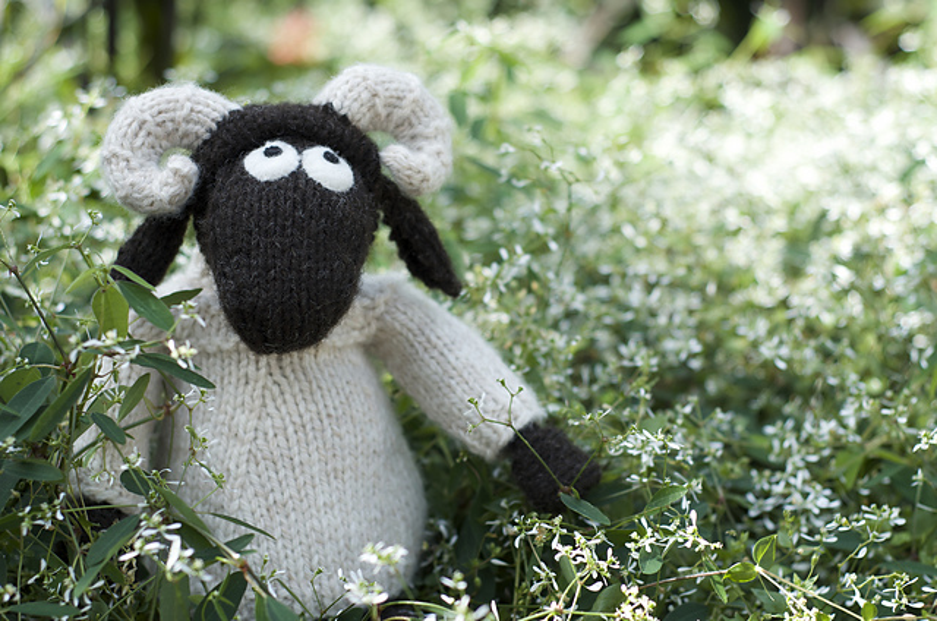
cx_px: 468
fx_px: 1948
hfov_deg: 27.0
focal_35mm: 75
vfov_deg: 18.1
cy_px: 310
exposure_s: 1/640
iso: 200
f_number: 2.8
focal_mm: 50
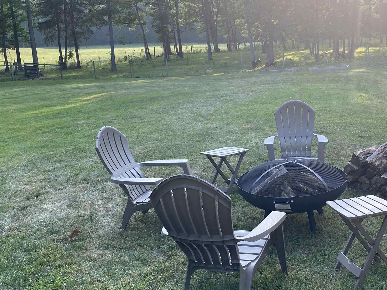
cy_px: 113
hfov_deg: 42.4
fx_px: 481
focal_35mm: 43
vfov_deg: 33.5
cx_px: 293
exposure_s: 1/436
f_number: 1.8
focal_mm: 4.25
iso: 32
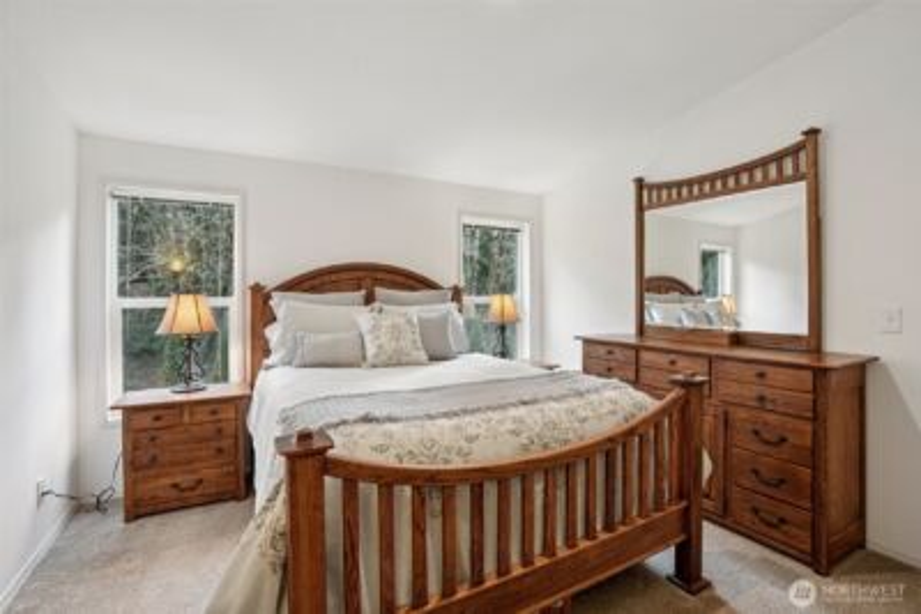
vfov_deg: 73.8
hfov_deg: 96.7
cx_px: 460
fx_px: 409
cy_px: 307
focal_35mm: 16
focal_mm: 16
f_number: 8
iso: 400
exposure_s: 1/13
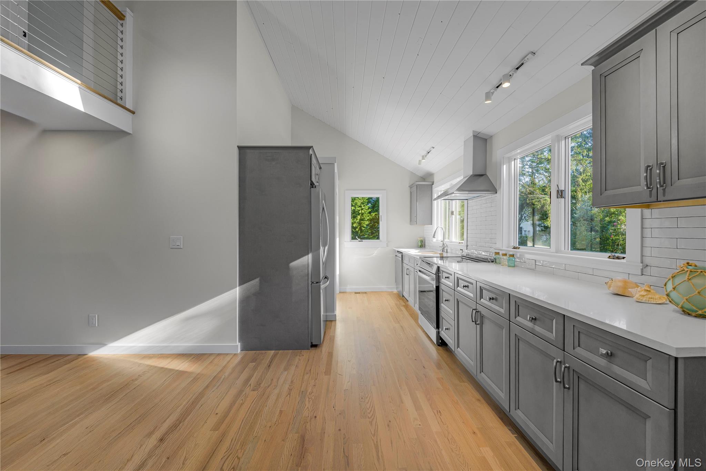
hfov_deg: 104.3
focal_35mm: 14
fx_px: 275
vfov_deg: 81.2
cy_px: 236
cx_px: 353
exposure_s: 1/30
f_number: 9
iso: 250
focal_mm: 14
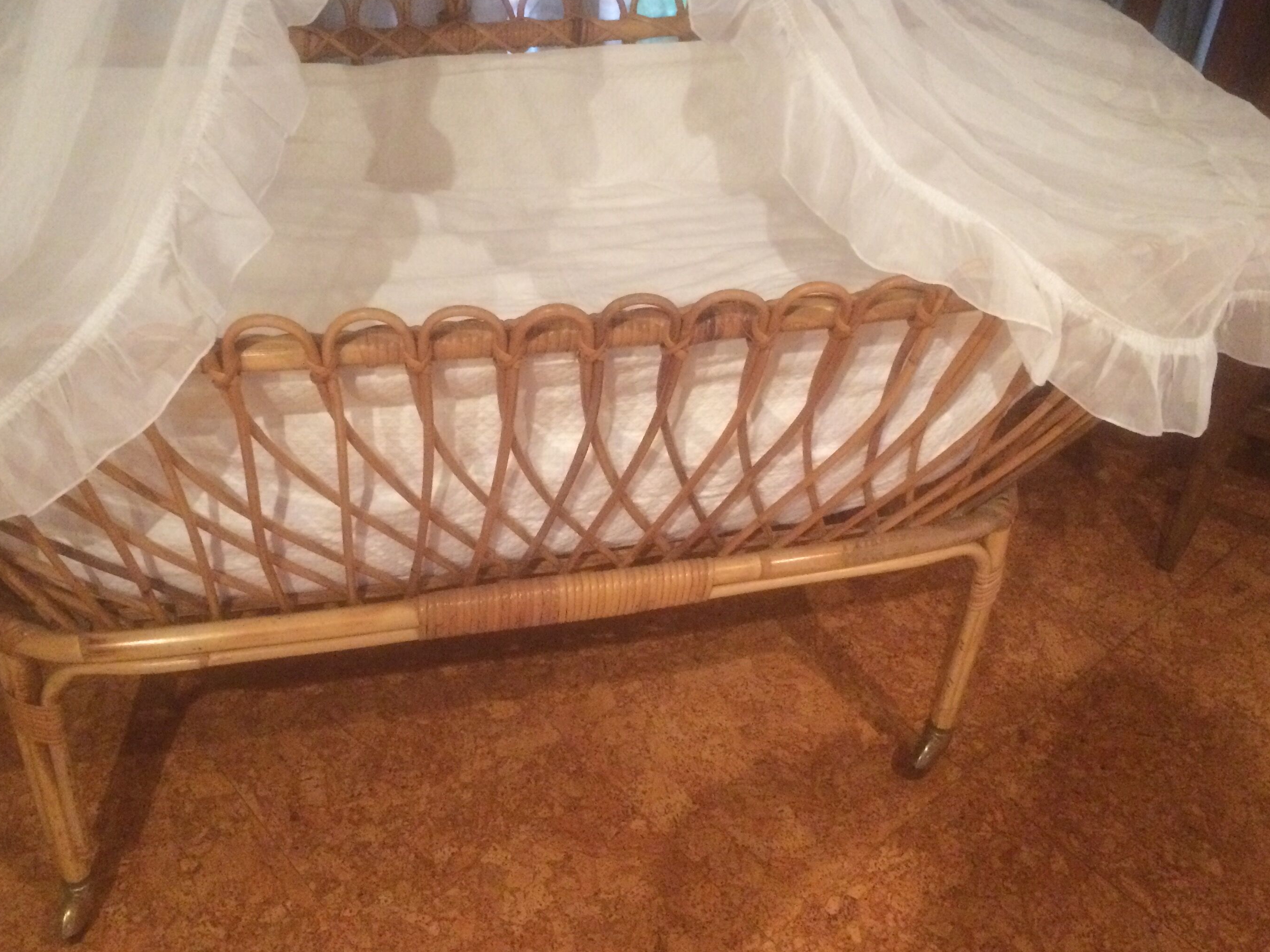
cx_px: 605
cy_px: 405
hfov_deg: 52.6
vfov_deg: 40.6
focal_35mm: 35
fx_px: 1284
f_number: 2.2
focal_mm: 4.15
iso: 400
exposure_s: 1/17
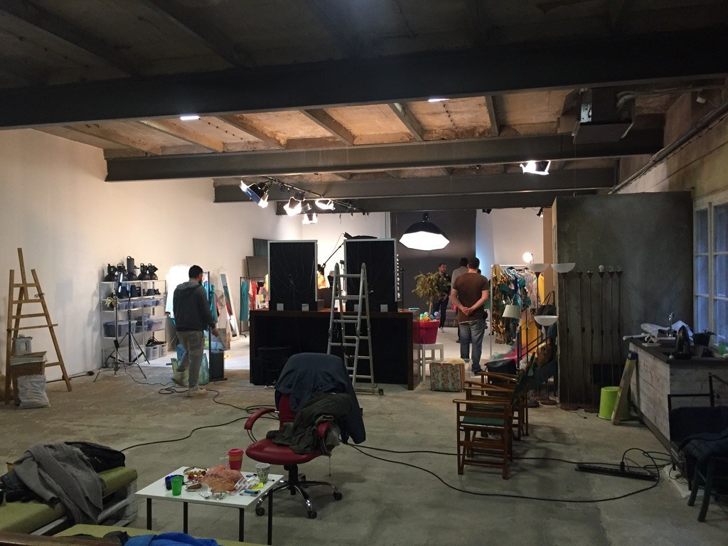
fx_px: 610
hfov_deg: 61.7
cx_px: 364
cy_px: 273
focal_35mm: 29
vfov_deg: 48.2
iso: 200
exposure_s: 1/33
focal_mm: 4.15
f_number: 2.2
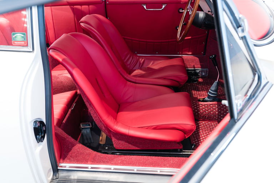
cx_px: 137
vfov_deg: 37.9
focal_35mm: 35
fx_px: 266
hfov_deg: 54.4
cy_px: 92
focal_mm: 35
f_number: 7.1
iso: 100
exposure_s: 5
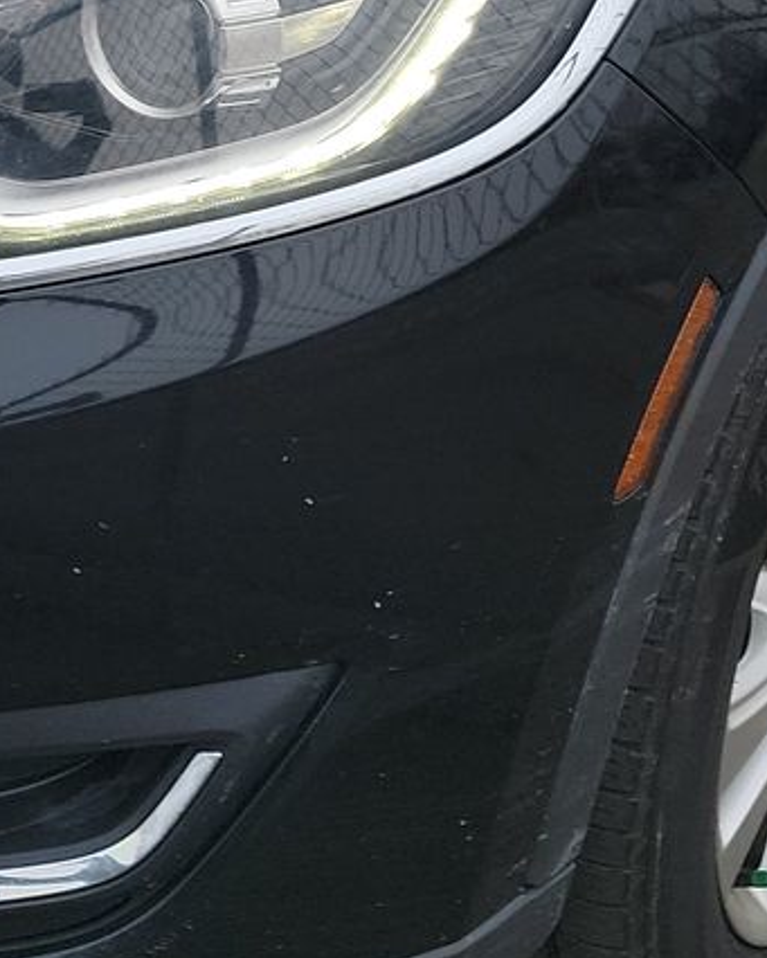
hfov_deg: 17.2
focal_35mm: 88
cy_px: -56
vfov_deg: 20.8
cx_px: 83
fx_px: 2496
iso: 58
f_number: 1.8
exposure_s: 1/119
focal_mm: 6.7
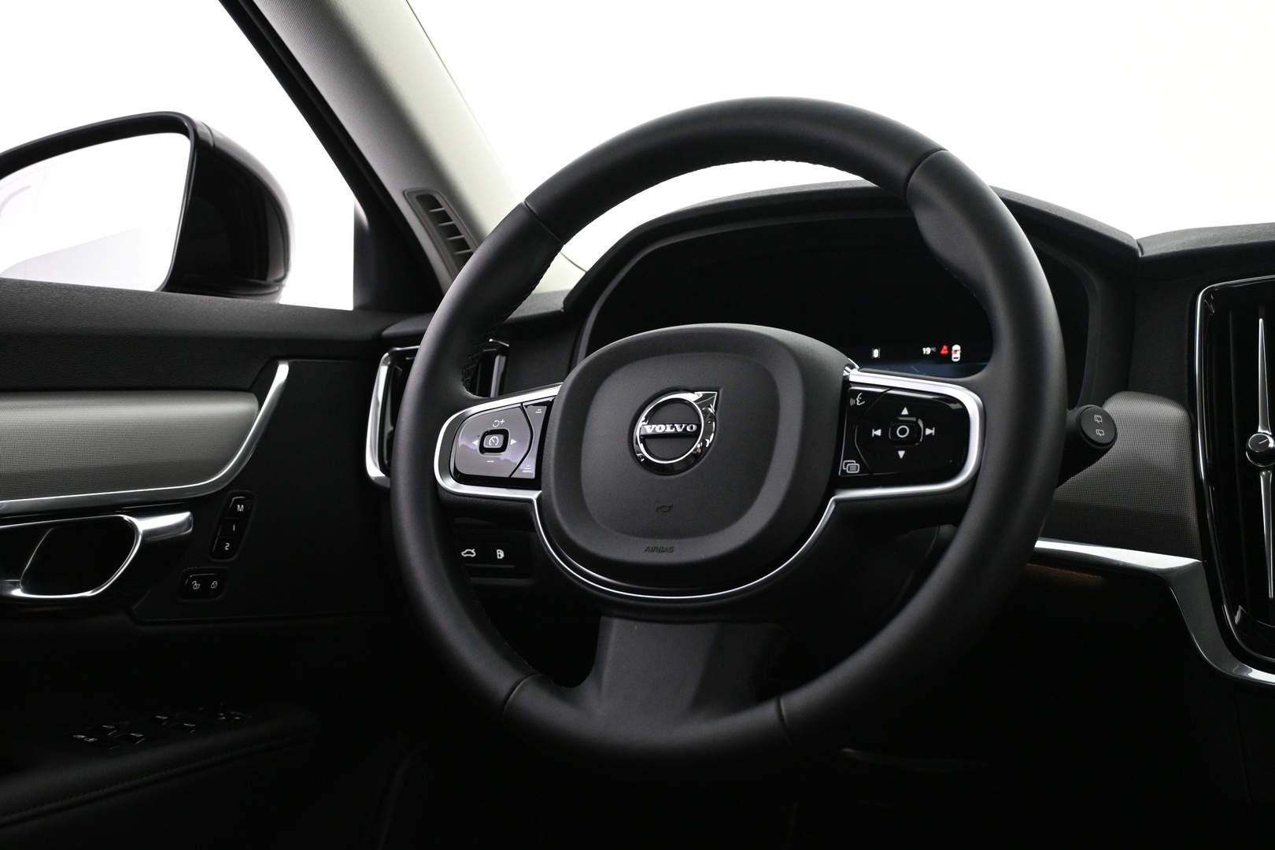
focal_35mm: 38
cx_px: 638
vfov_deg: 35.5
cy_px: 425
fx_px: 1328
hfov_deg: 51.3
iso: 1600
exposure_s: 1/30
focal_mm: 25
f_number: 4.2
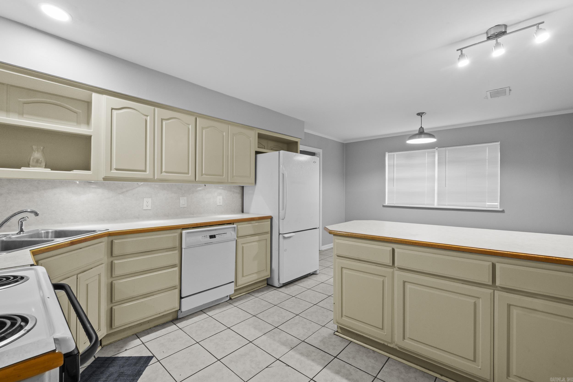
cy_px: 191
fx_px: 239
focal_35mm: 15
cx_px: 286
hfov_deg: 100.4
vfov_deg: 77.3
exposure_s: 1/1.67
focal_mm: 10
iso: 800
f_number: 8
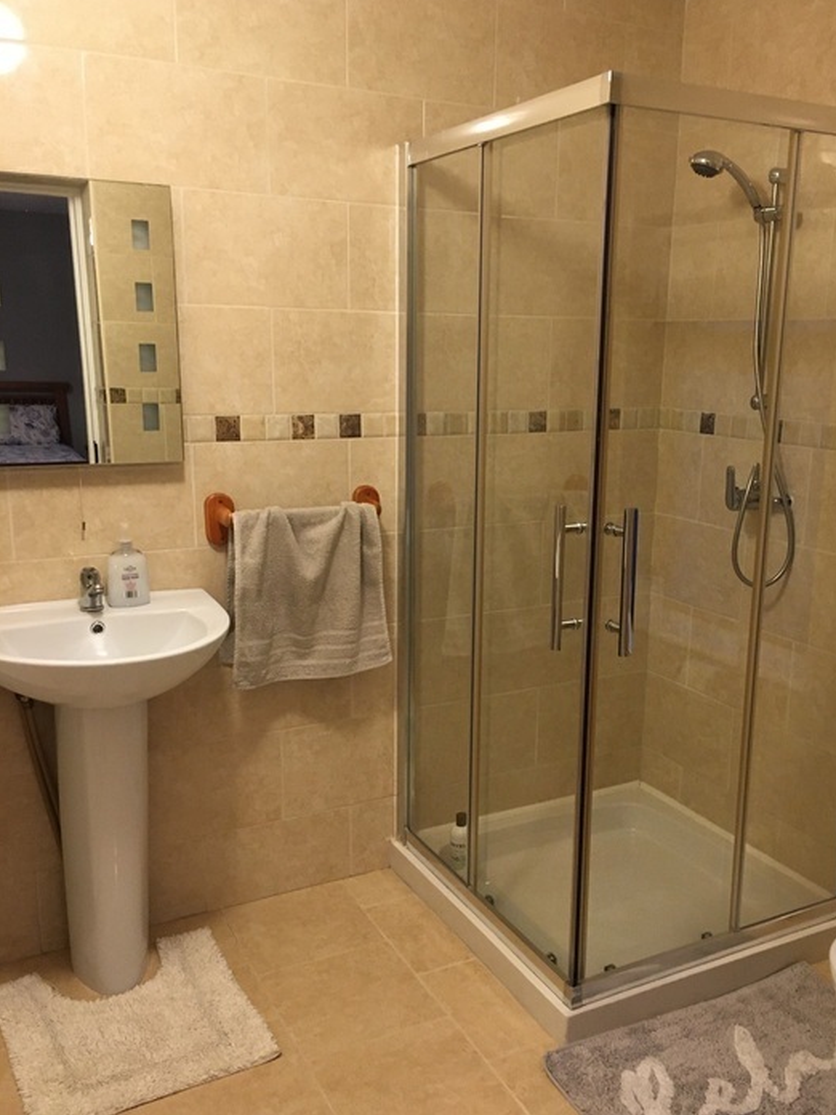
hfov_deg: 44.1
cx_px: 458
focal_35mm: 32
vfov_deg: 56.8
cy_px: 578
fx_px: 1030
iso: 200
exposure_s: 1/33
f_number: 2.2
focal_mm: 4.15
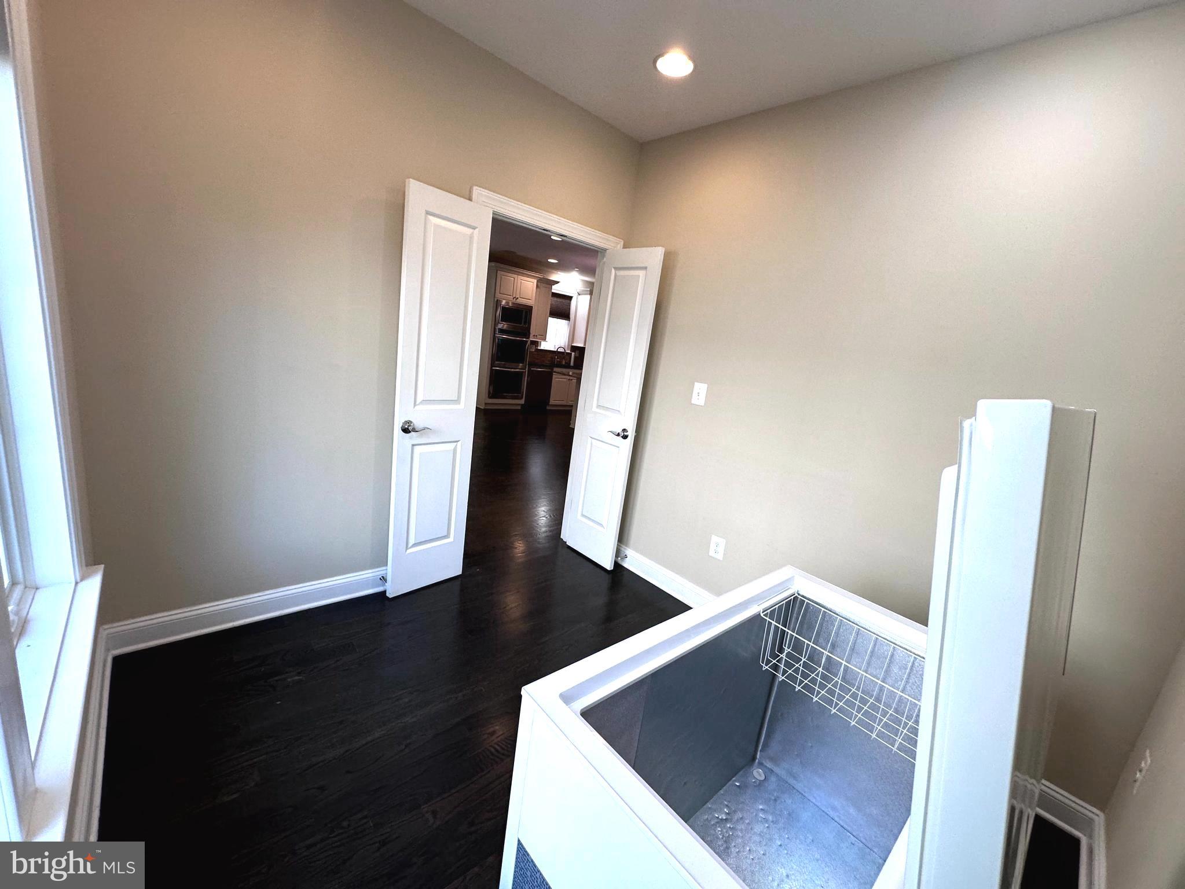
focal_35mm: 14
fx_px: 479
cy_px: 444
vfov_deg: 85.7
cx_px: 592
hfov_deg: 102.1
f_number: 2.2
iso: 100
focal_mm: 2.22
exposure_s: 1/120
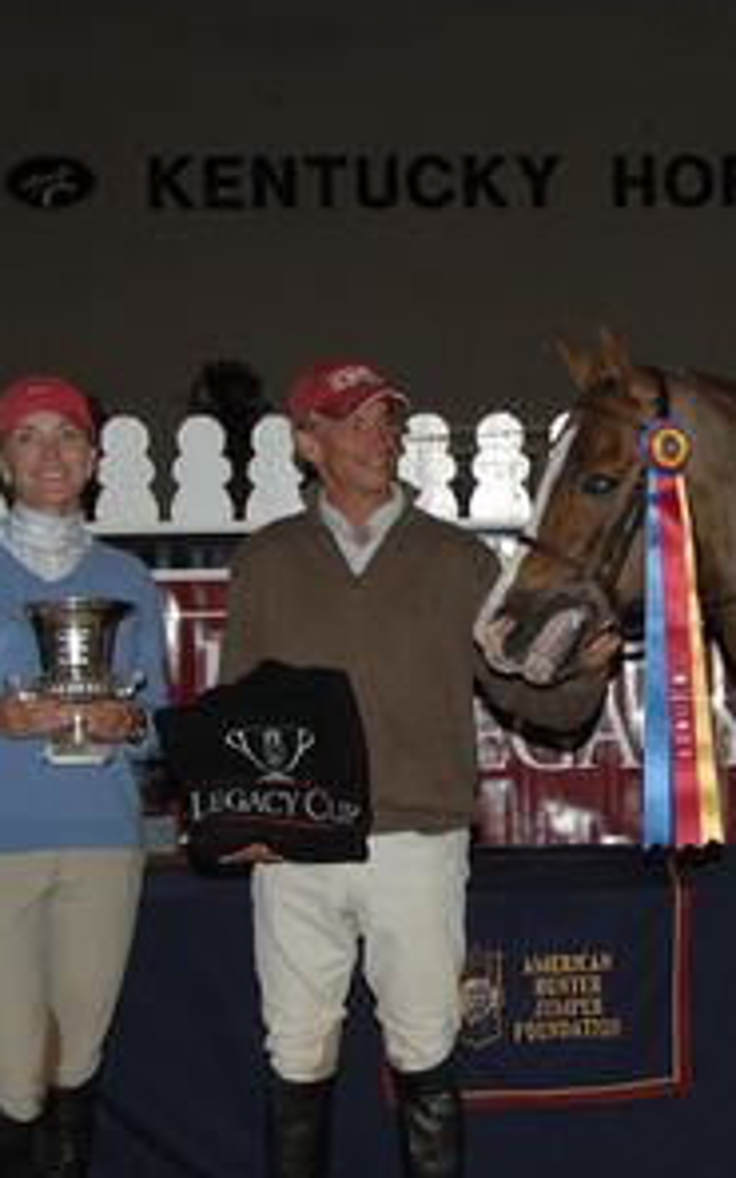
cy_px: 607
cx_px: 760
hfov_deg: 14.4
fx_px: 2860
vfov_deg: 23.3
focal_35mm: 89
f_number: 4
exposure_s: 1/125
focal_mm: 27
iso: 200
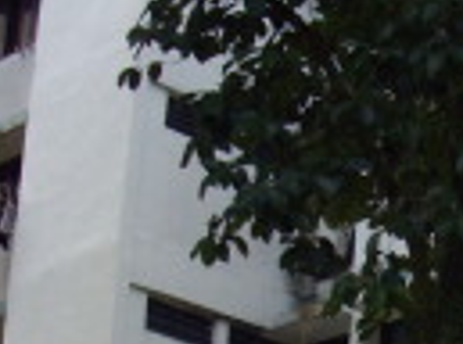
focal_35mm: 158
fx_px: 2107
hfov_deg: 11.7
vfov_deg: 9.1
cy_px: 552
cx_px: 811
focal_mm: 6.2
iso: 80
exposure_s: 1/100
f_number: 5.6
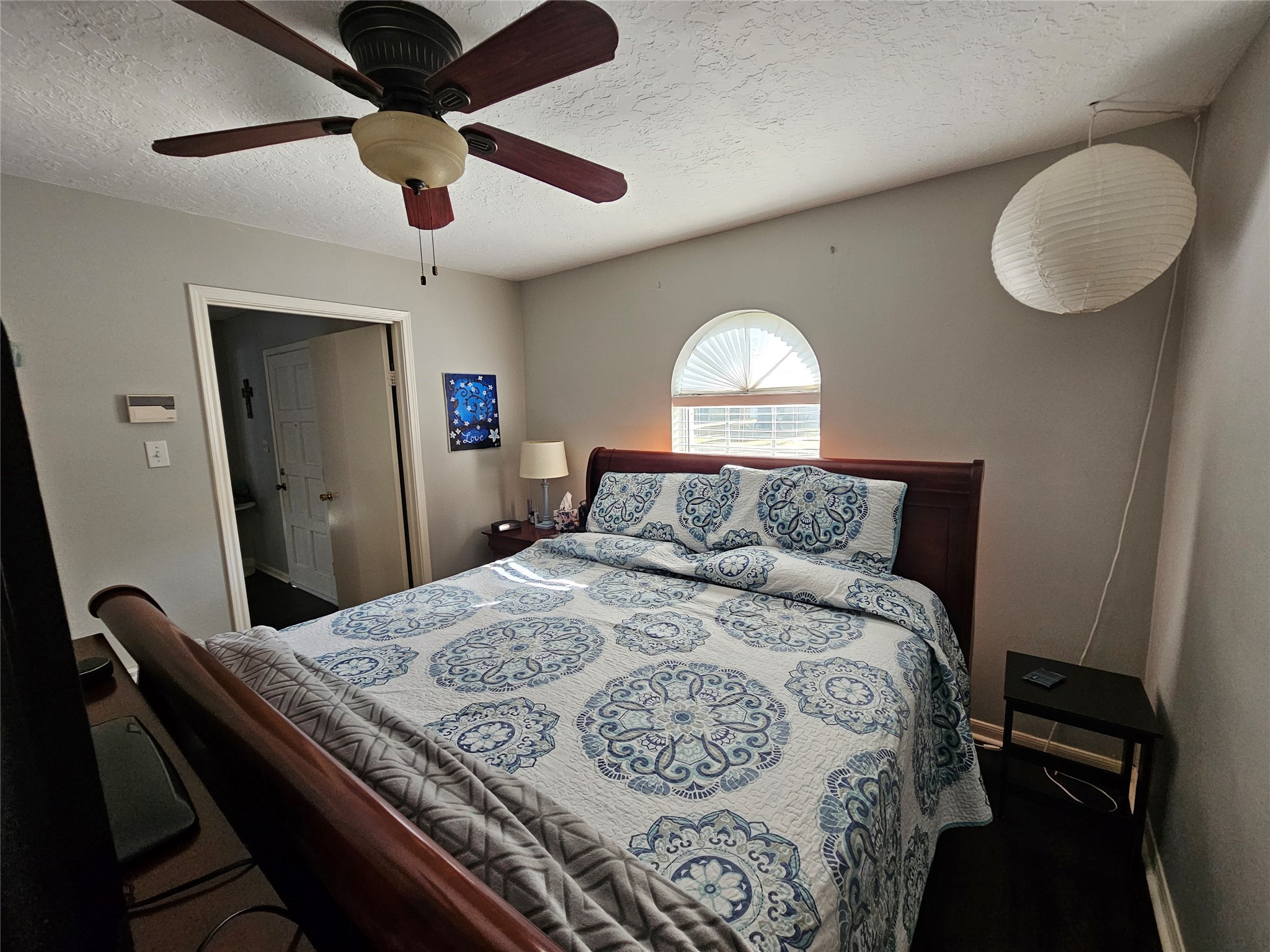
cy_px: 476
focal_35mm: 13
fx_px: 477
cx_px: 635
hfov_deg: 106.2
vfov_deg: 89.9
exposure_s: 1/77.4
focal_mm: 2.2
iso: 200
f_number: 2.2
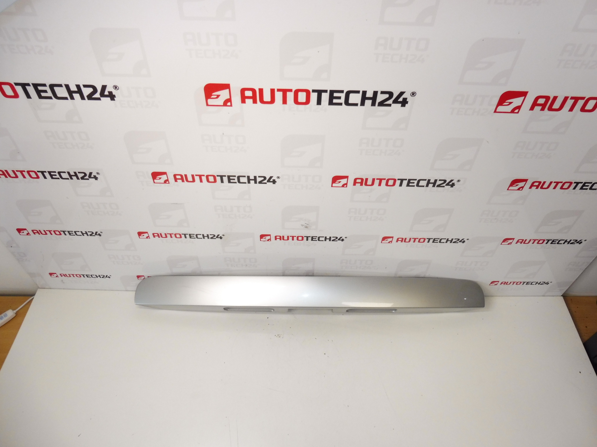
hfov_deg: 69.4
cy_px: 224
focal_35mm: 25
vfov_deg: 54.9
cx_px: 298
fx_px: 431
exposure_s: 1/100
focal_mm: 4.4
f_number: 3.5
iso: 200
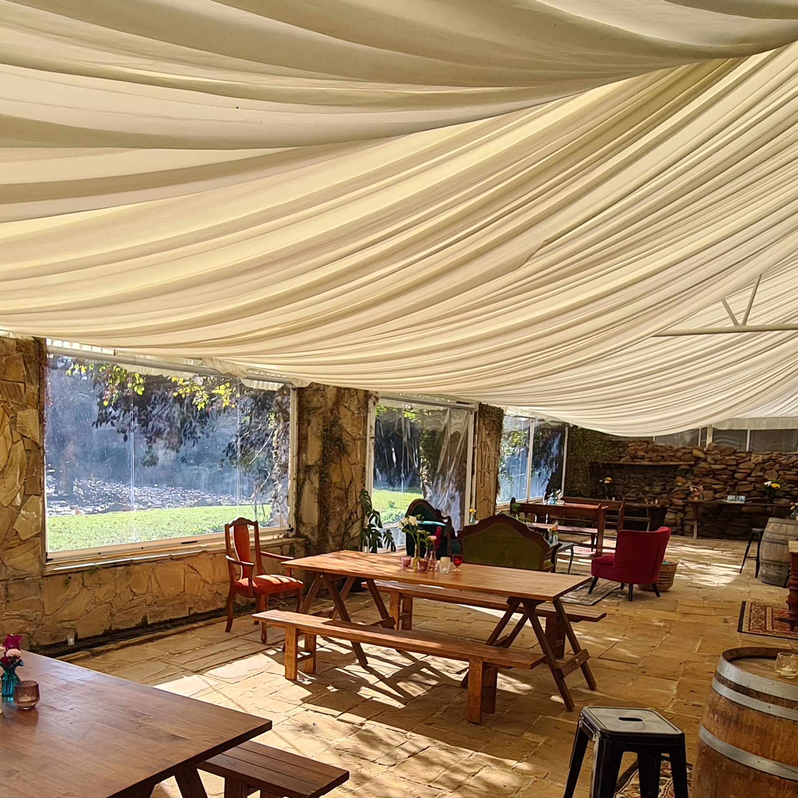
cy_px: 546
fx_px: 678
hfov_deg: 60.8
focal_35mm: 26
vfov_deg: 59.2
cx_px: 361
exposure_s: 1/482
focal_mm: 2.2
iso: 50
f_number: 2.2
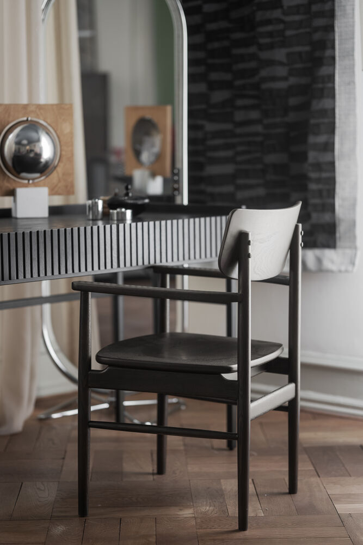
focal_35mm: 85
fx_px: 1285
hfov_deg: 16.1
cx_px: 182
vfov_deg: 23.9
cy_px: 272
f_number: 1.8
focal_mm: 85
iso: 250
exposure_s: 1/125
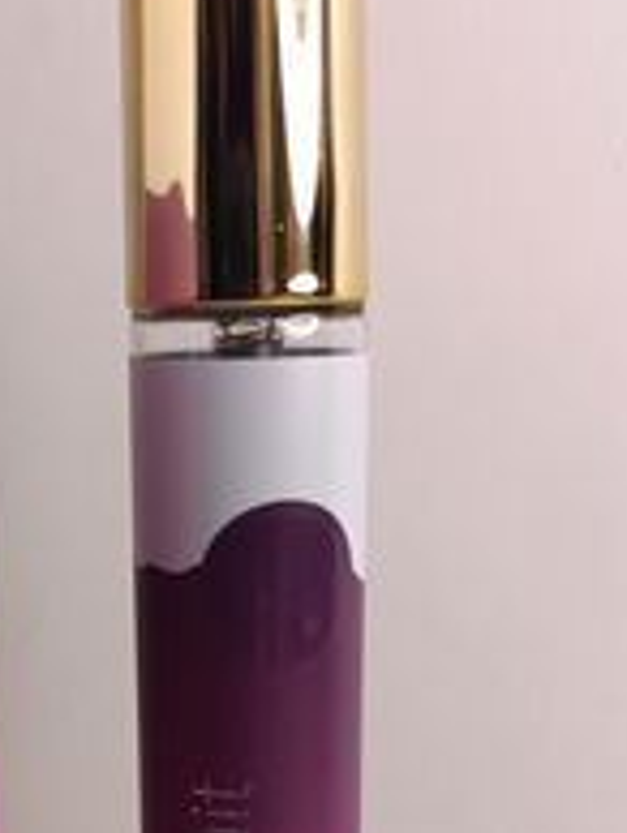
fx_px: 1518
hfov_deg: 23.1
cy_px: 797
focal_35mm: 63
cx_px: 146
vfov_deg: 29.1
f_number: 1.6
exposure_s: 1/100
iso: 400
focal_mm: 6.14
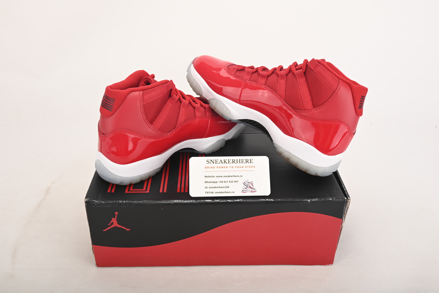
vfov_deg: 38.4
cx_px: 220
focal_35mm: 34
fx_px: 421
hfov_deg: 55.1
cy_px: 146
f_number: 11
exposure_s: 1/200
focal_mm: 34.5
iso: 100
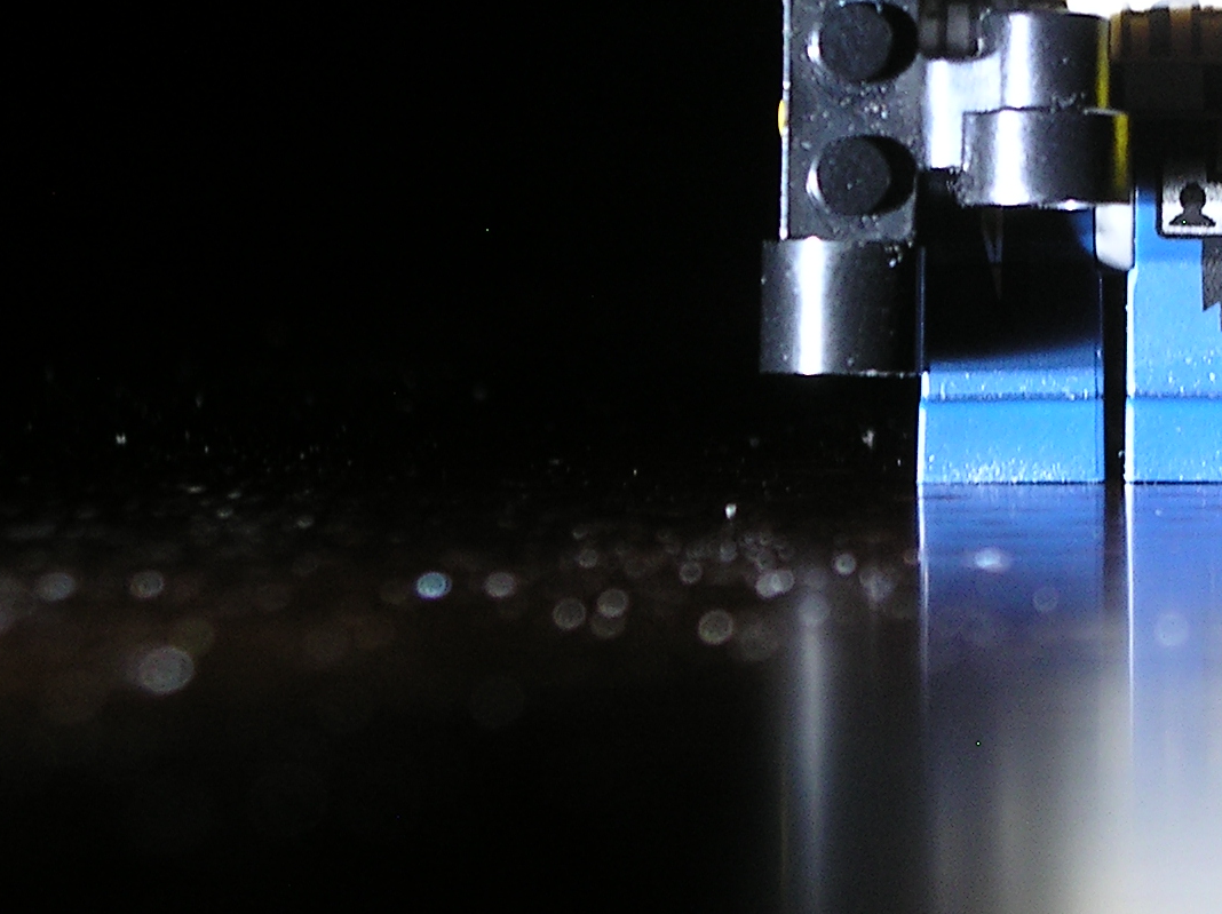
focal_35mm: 210
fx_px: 7407
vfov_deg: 7.1
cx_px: 1129
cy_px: 304
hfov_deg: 9.4
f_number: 3.8
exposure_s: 1/5
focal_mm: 20.4
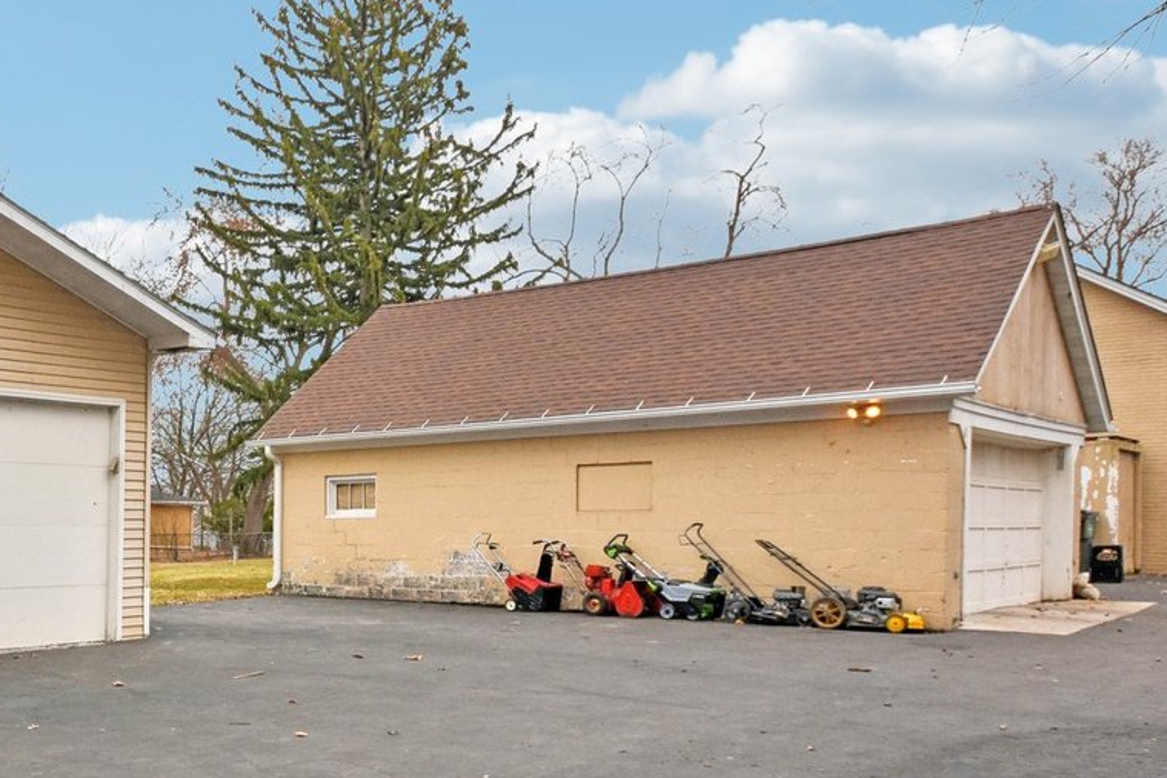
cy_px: 311
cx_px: 80
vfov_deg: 40.9
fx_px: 1037
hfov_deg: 50.8
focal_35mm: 32
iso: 400
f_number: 8
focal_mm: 10
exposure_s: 1/500
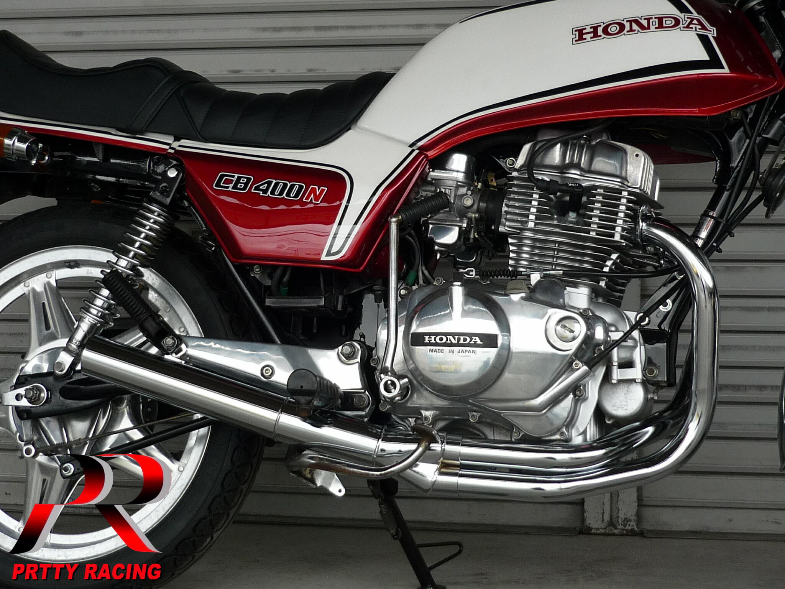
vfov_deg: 21.0
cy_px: 294
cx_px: 392
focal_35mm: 70
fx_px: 1587
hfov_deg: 27.8
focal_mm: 7.2
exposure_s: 1/200
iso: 100
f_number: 3
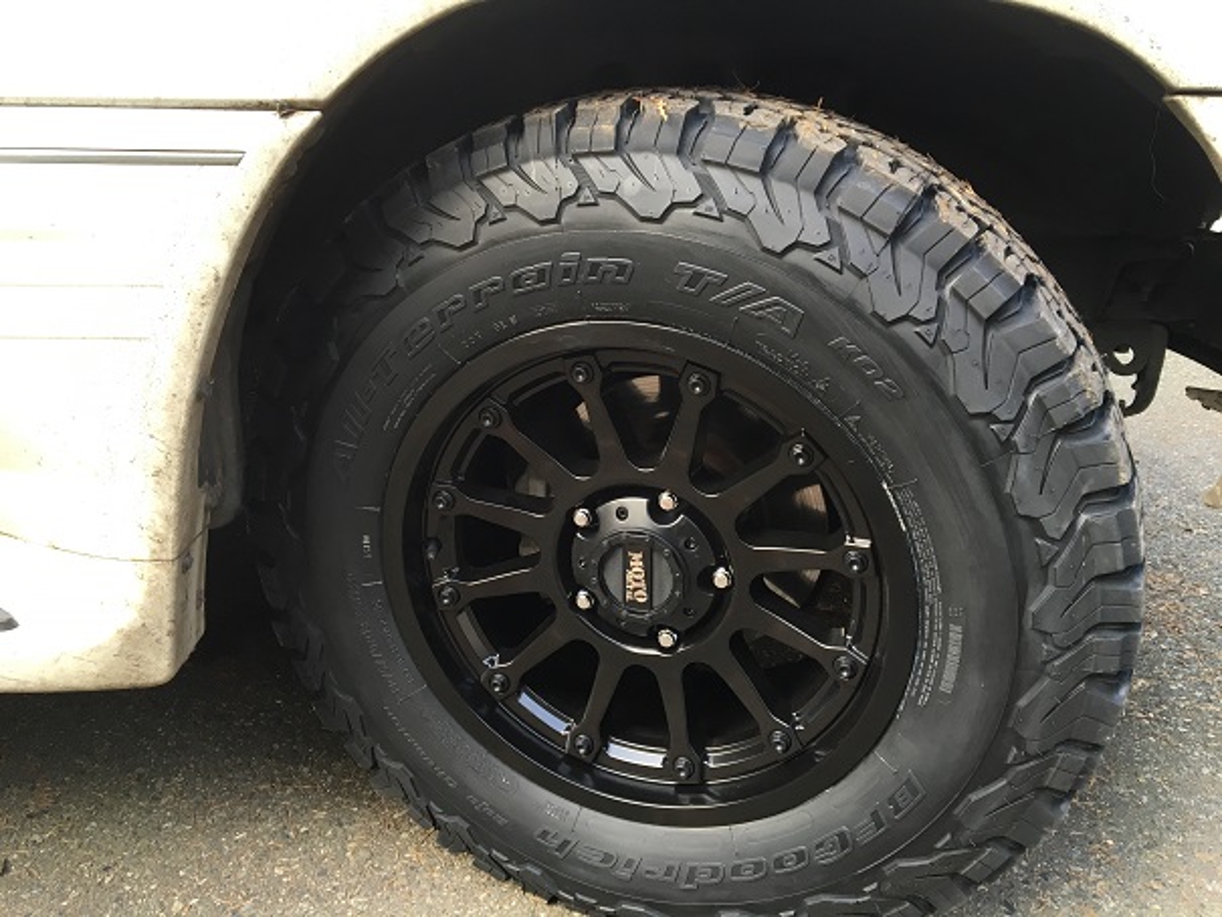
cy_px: 458
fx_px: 1024
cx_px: 611
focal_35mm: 29
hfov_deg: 61.6
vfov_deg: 48.2
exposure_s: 1/30
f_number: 2.2
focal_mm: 4.15
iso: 25
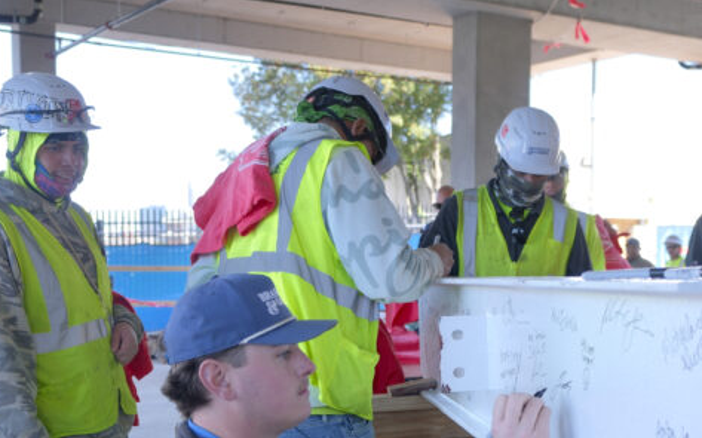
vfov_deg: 24.1
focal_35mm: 53
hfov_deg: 38.1
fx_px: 1013
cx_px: 417
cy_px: 331
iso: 320
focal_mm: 21.4
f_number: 3.2
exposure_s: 1/250
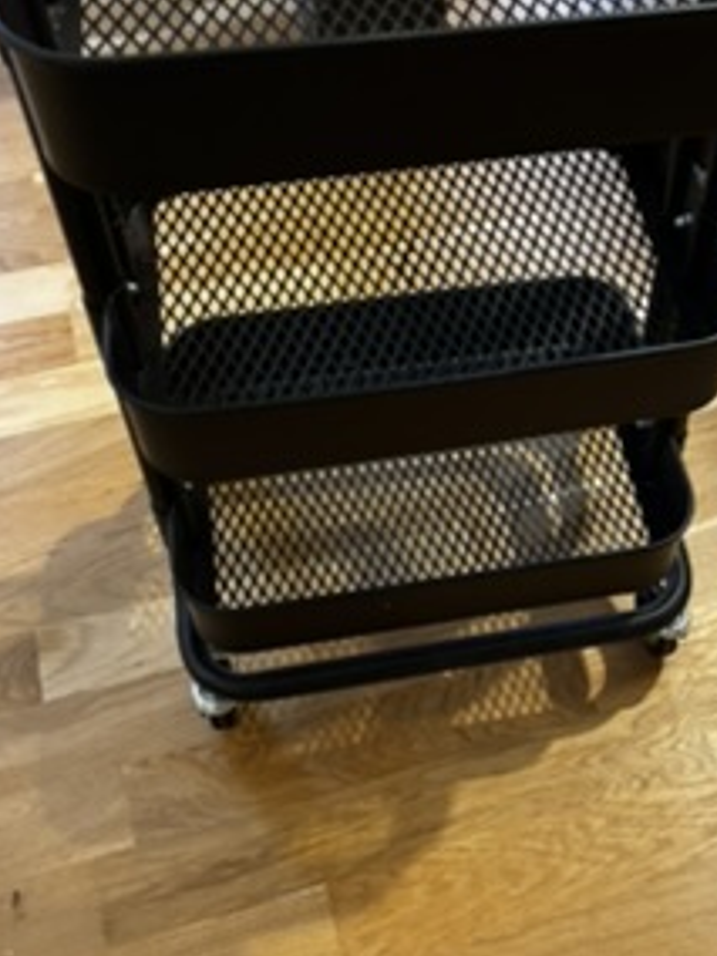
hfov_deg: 32.6
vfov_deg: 42.9
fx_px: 1215
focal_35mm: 44
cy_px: 451
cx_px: 485
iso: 500
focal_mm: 5.96
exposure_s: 1/50
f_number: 1.6
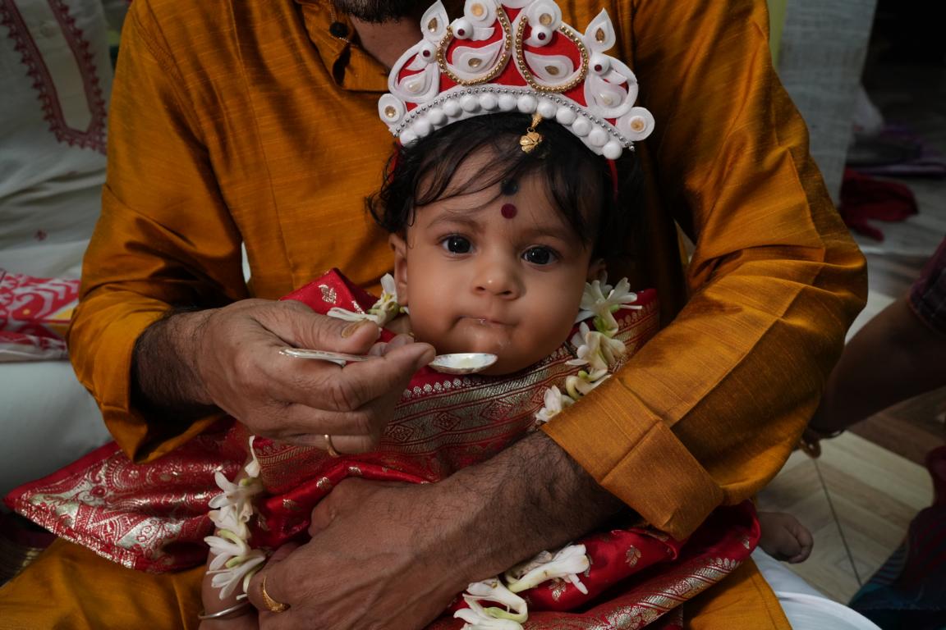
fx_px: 920
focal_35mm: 35
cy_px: 315
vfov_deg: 37.9
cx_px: 473
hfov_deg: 54.4
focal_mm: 35
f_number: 8
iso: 2500
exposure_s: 1/125
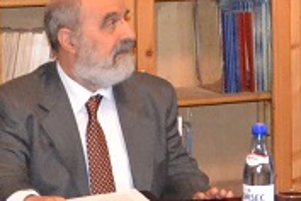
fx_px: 1530
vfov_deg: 7.5
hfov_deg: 11.2
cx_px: 230
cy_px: -17
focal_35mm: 183
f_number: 3.5
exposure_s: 1/60
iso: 3200
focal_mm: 18
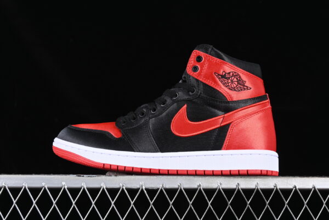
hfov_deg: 27.0
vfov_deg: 18.2
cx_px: 164
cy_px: 110
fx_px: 685
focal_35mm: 75
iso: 160
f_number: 6.3
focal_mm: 50
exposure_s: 1/60
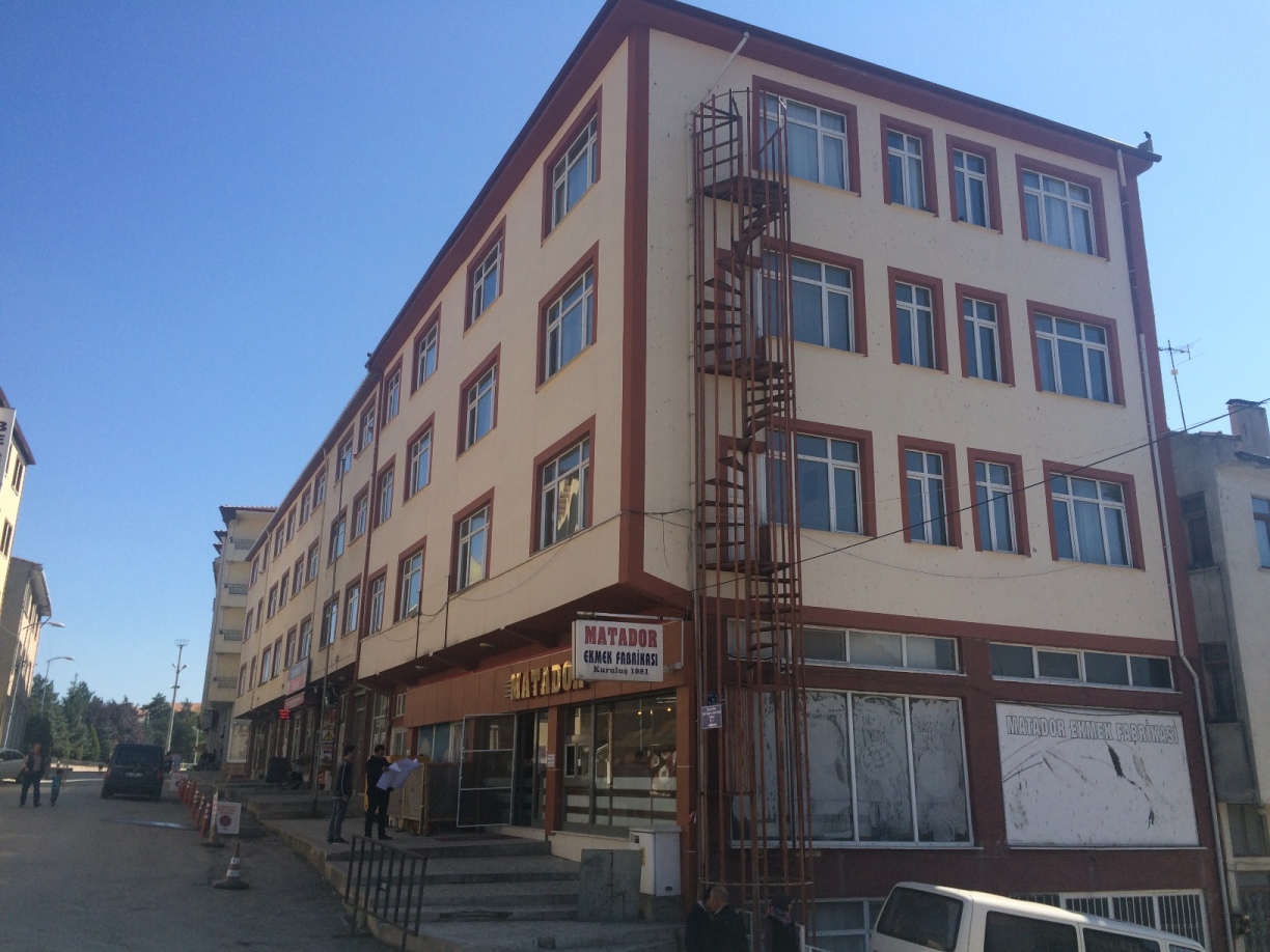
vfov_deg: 48.2
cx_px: 635
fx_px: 1064
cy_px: 476
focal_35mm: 29
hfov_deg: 61.7
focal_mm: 4.15
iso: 32
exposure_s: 1/1866
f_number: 2.2
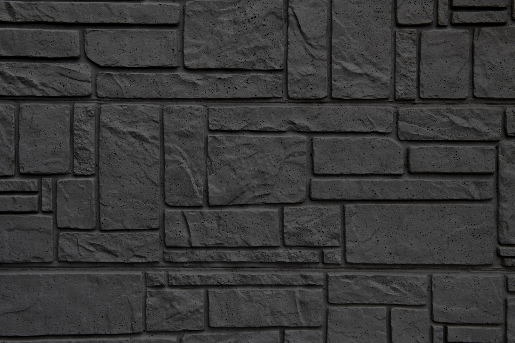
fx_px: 715
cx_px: 258
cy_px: 172
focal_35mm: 50
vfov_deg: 27.0
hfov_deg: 39.6
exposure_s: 1/60
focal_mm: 50
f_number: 11
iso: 400
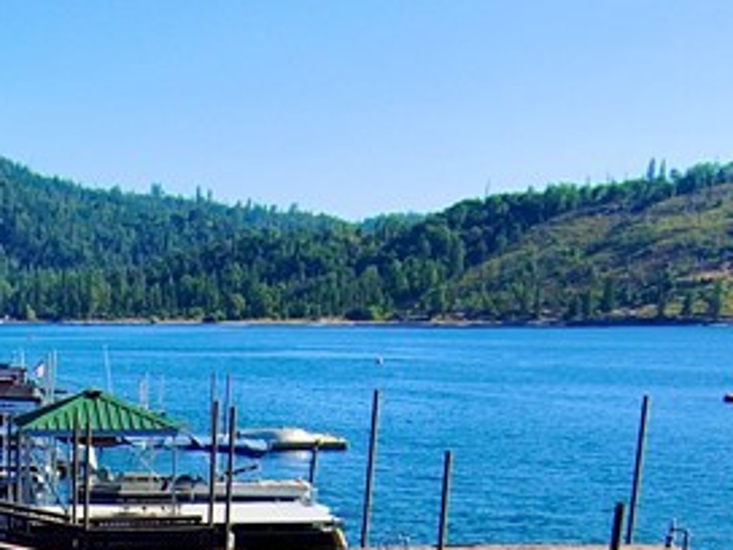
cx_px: -16
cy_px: 797
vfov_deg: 17.1
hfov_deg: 23.6
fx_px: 1673
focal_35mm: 79
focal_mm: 3.7
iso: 100
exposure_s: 1/933
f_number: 2.8
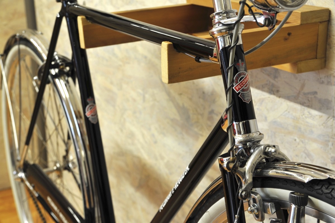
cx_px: 168
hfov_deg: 29.7
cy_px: 112
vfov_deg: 20.0
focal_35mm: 68
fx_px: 632
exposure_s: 1/2.5
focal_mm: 68
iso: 800
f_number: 11
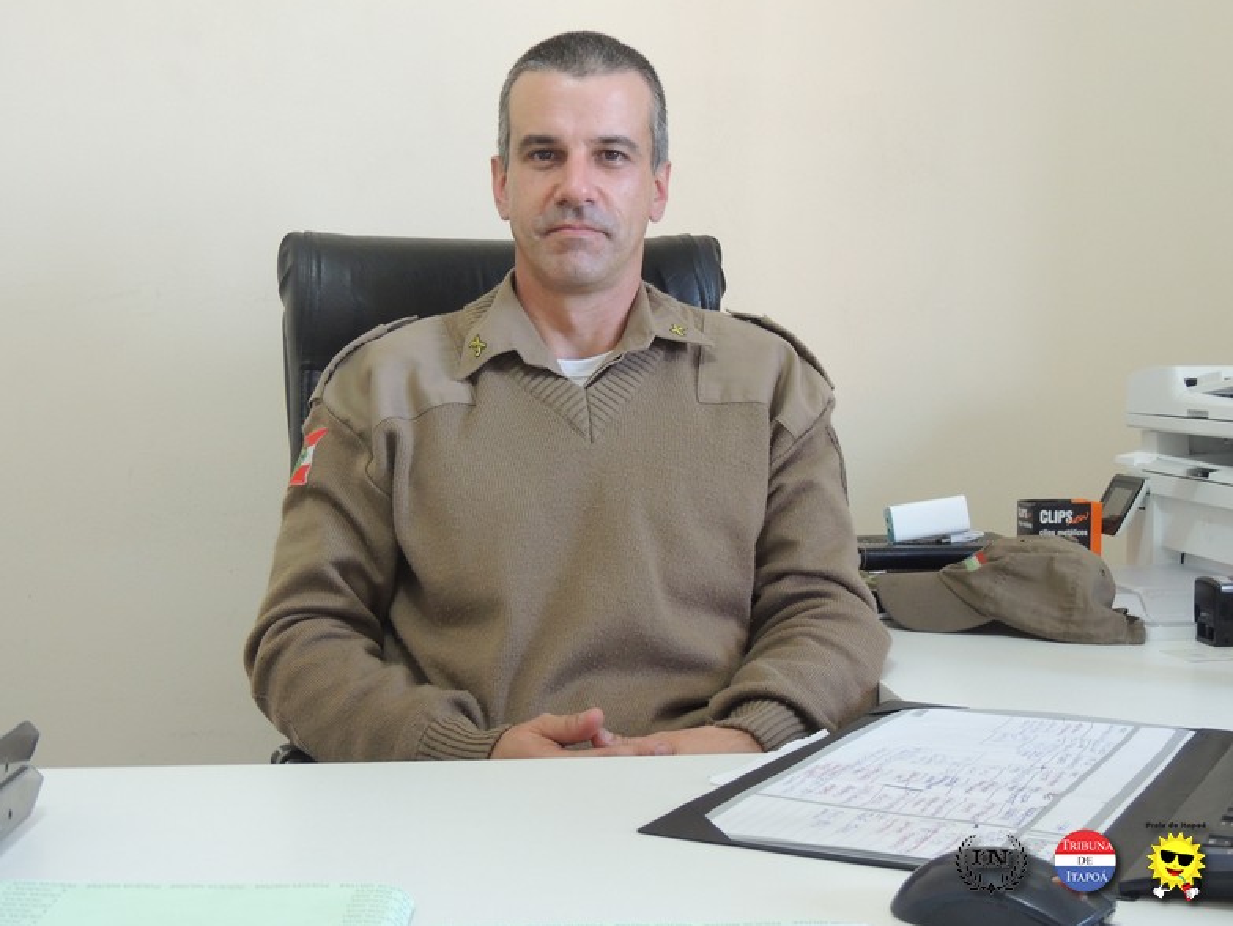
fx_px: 1711
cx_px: 605
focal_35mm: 48
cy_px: 457
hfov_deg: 39.6
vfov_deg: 30.3
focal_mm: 8.3
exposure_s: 1/20
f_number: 3.5
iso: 400
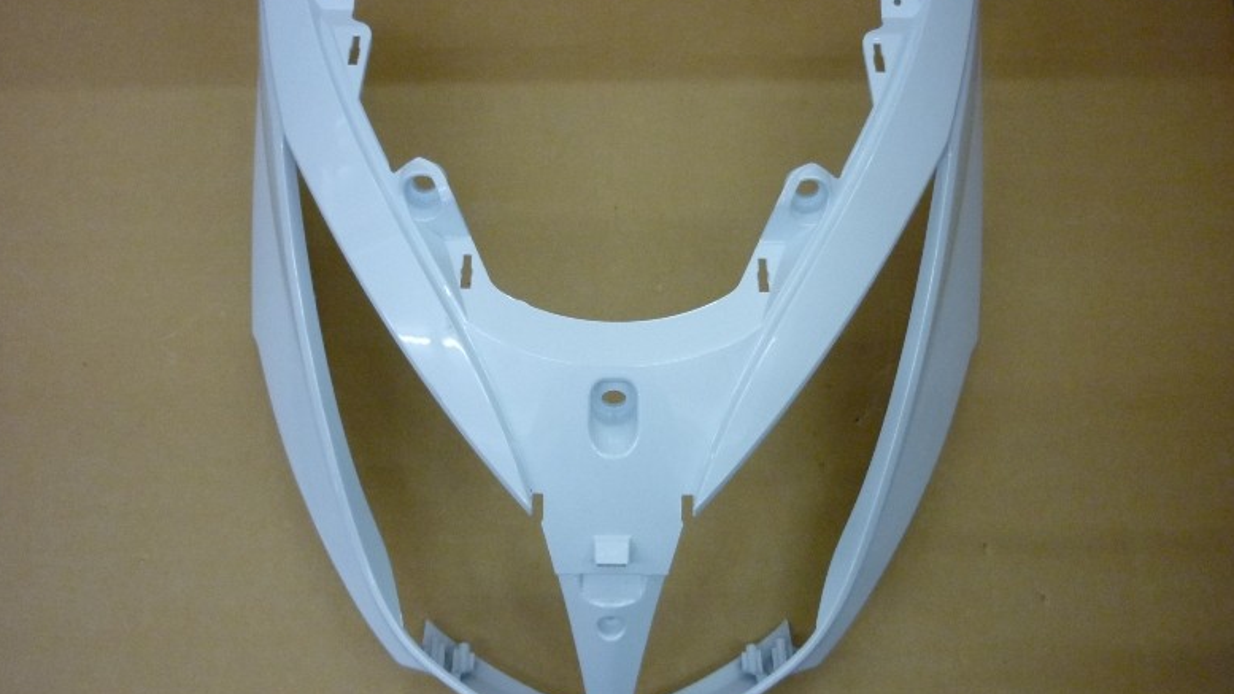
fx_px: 1211
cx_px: 602
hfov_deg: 54.0
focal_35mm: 37
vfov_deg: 32.0
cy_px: 376
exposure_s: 1/30
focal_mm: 5.5
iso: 320
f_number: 2.8
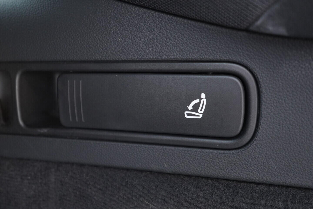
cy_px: 104
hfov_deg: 53.1
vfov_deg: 36.9
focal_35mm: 36
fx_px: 313
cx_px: 156
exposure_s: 1/40
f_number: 2.8
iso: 1250
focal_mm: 24
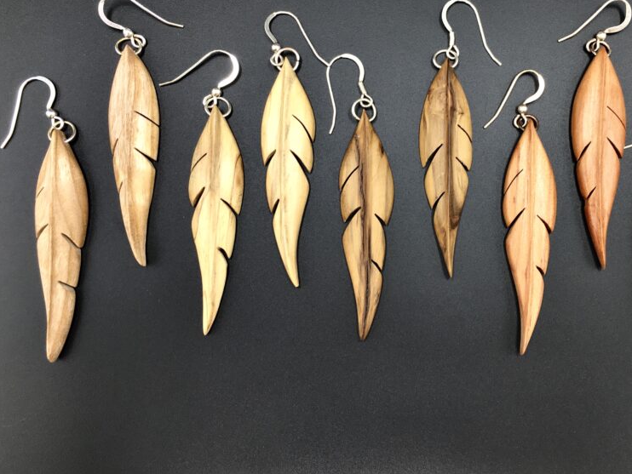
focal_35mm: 40
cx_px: 407
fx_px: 731
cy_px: 175
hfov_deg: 46.2
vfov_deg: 35.8
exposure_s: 1/50
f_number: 2.2
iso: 25
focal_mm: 4.15
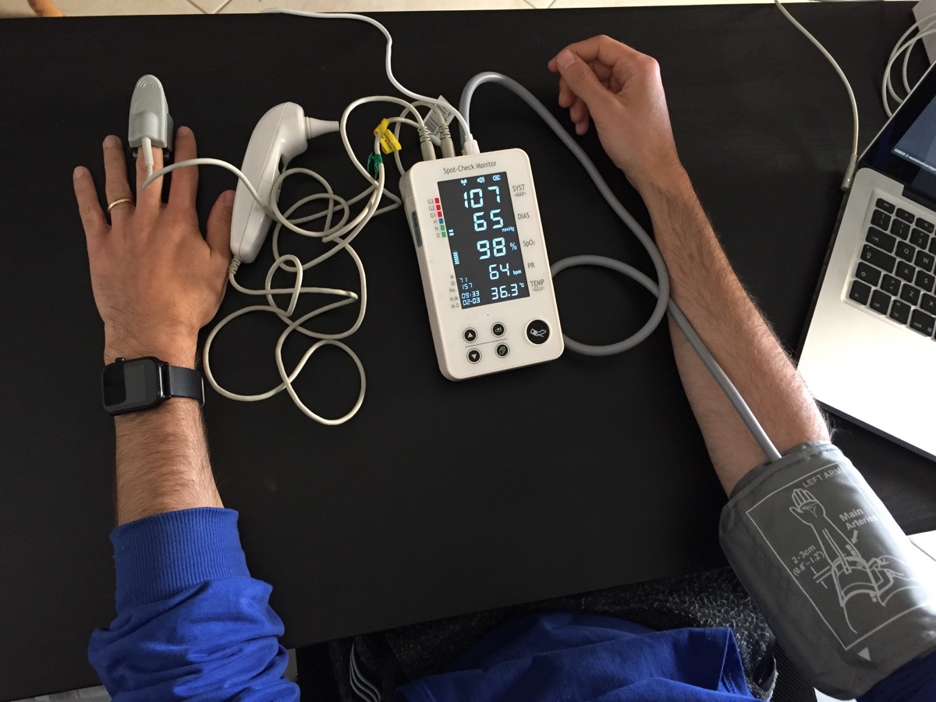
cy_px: 351
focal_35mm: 29
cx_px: 468
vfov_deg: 48.2
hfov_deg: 61.7
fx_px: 784
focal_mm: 4.15
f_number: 2.2
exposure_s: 1/17
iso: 250
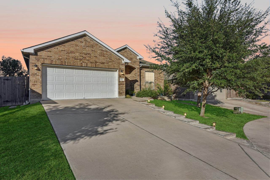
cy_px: 90
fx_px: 158
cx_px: 135
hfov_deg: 81.2
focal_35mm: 21
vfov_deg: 59.5
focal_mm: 21
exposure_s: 1/2500
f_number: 8
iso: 400
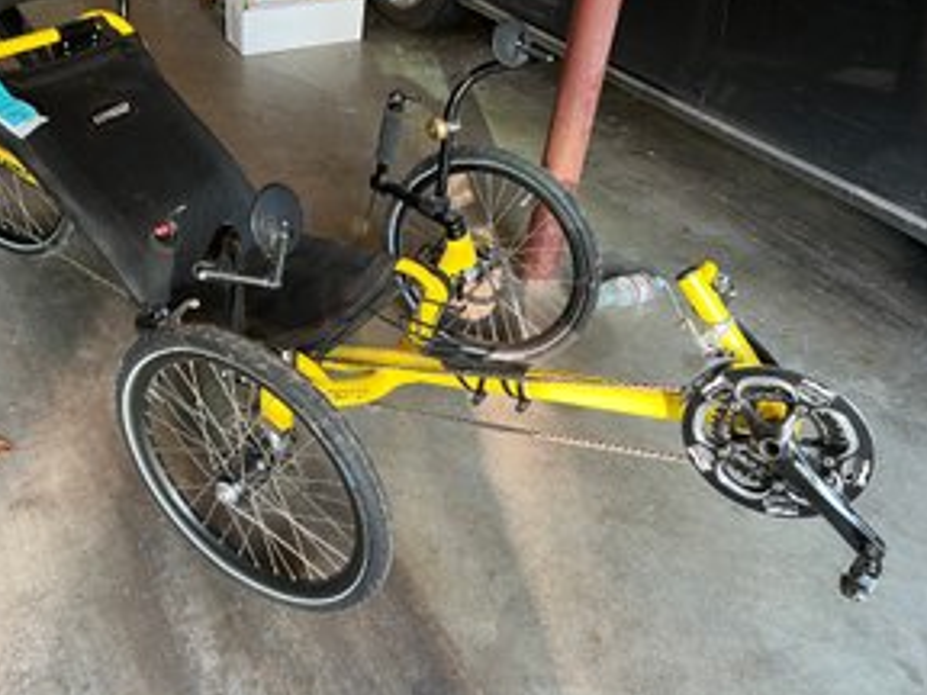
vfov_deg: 45.4
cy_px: 320
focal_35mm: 31
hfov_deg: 58.0
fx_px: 830
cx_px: 381
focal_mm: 5.7
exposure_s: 1/60
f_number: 1.5
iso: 160
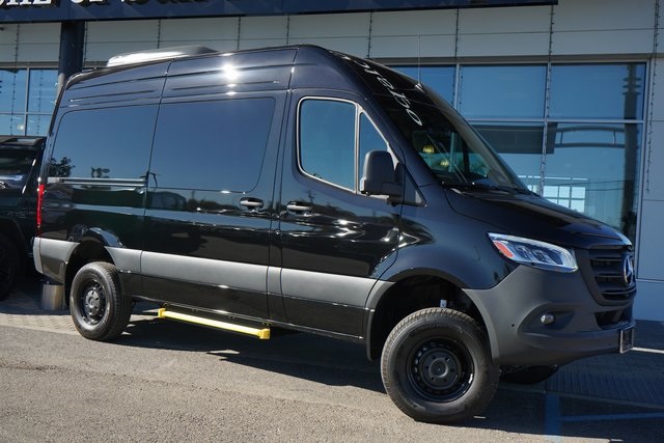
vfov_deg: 36.9
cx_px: 332
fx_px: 664
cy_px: 222
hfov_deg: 53.1
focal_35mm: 36
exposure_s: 1/1250
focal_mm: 36
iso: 800
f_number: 8
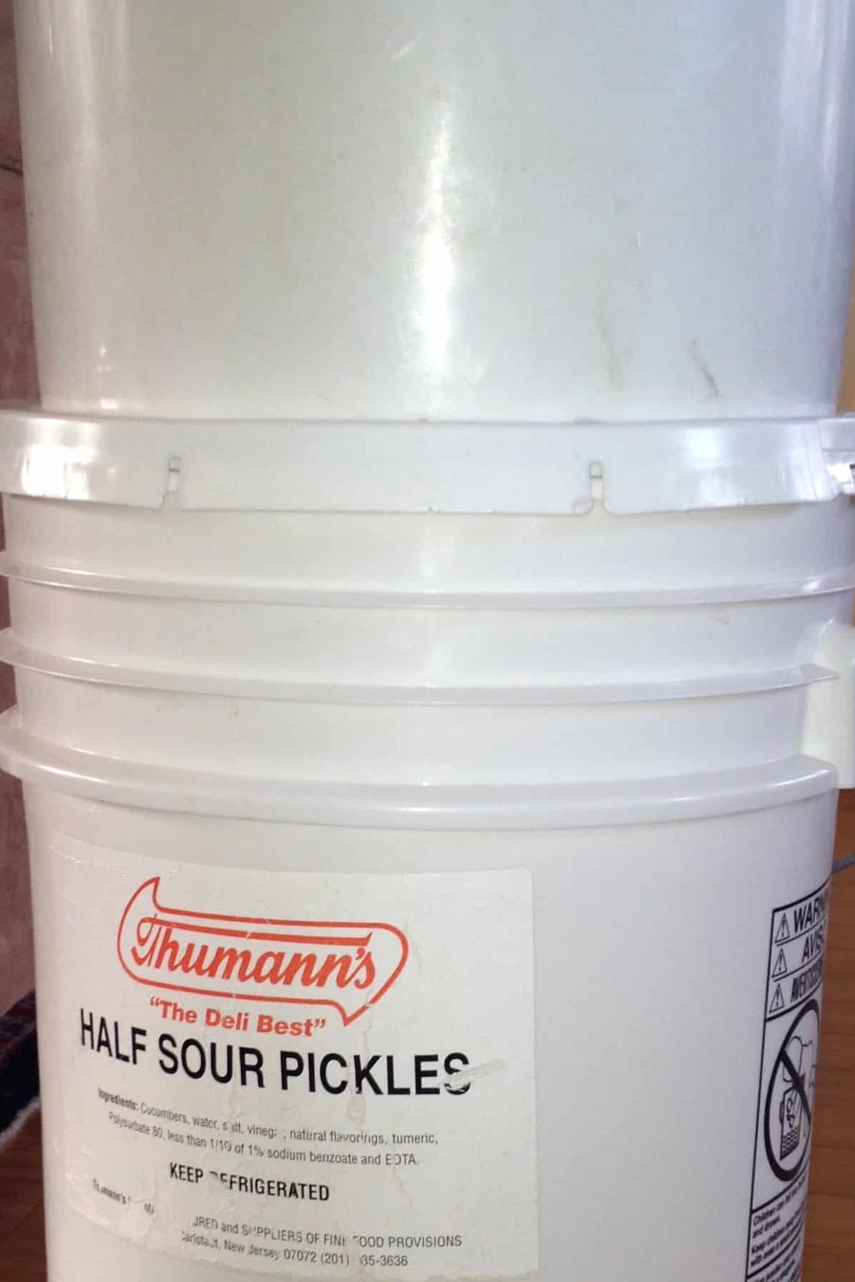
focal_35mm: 66
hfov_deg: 20.6
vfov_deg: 30.4
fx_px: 2351
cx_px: 378
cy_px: 781
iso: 50
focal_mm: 4.28
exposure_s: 1/20
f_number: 2.4
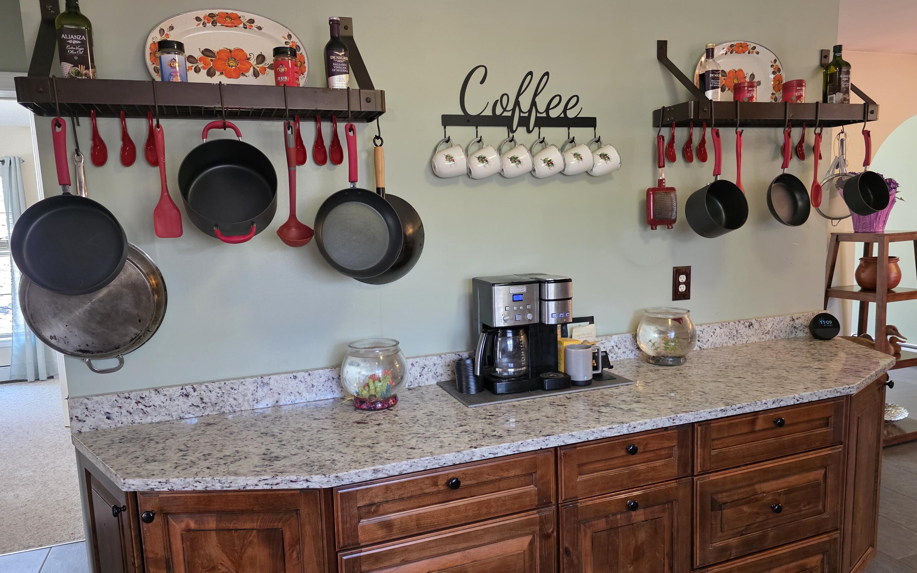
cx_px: 451
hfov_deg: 72.5
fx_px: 625
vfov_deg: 49.3
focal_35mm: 25
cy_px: 298
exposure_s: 1/120
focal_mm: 6.3
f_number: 1.7
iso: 800
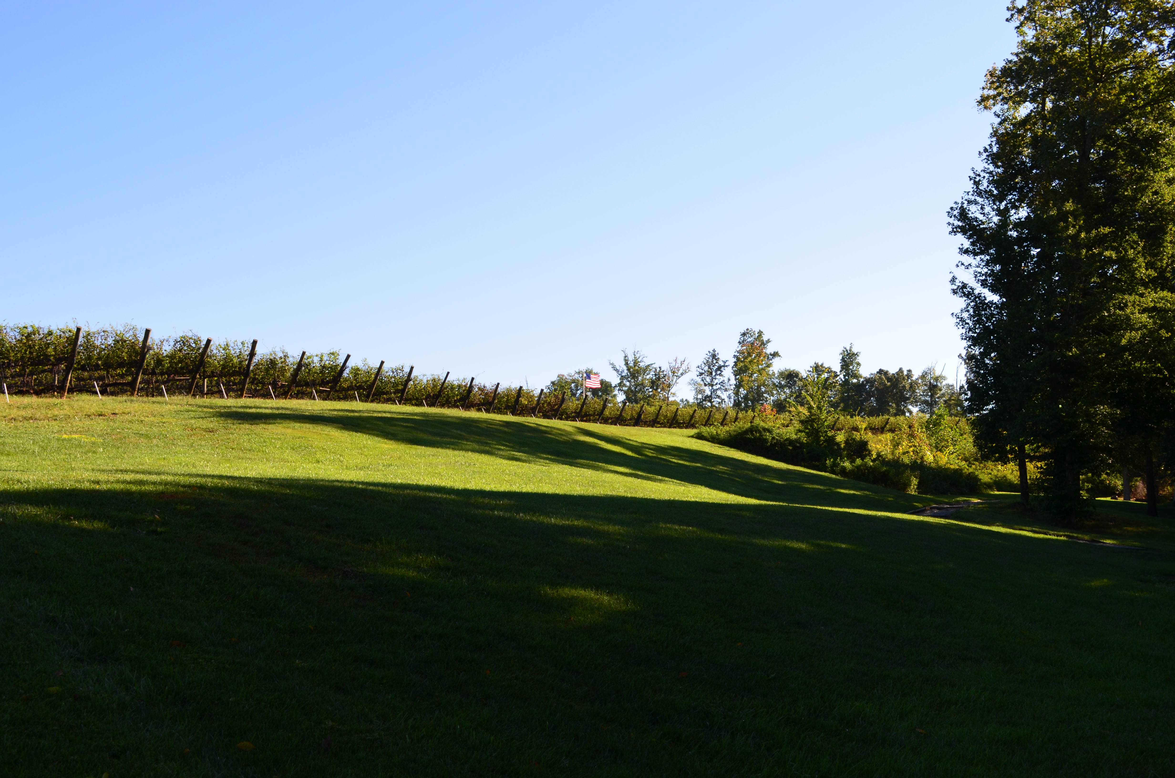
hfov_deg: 49.6
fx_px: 1270
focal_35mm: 39
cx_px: 588
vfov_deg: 34.1
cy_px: 389
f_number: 10
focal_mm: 26
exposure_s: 1/250
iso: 320
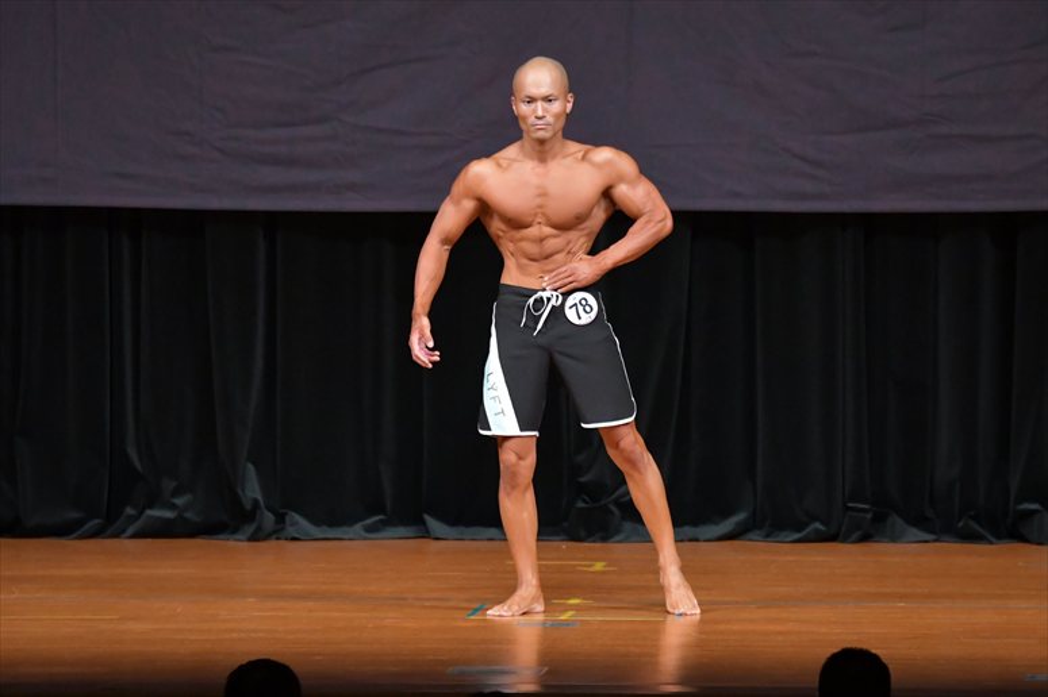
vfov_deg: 5.1
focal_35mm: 270
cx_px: 524
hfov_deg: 7.6
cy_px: 348
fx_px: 7856
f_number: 5.6
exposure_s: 1/400
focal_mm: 180
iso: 5000
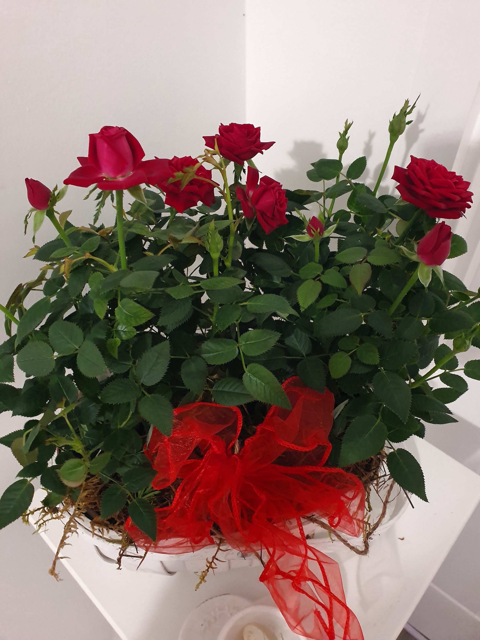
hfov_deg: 53.1
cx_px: 240
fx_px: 480
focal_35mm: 26
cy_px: 320
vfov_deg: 67.3
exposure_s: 1/33
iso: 500
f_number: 2.4
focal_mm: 4.32
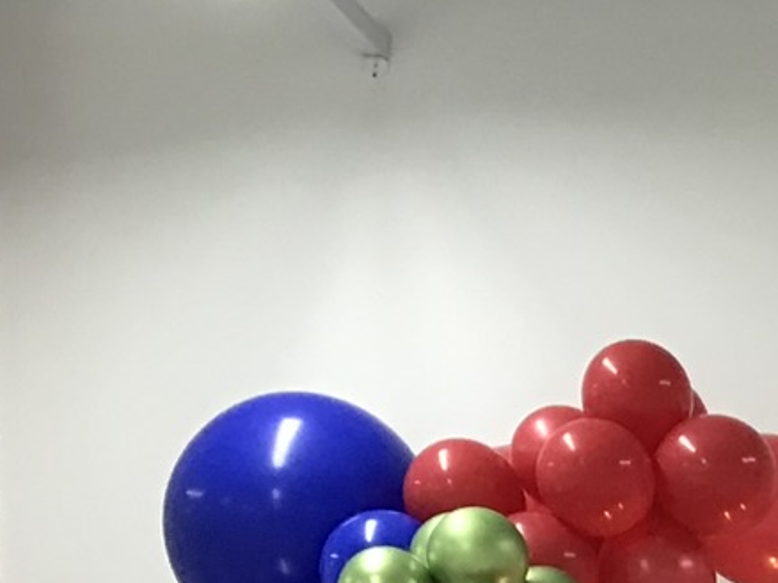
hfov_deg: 13.7
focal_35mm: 131
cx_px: 1338
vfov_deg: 10.3
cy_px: 1214
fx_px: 2943
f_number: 1.8
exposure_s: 1/33
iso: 32
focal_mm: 3.99
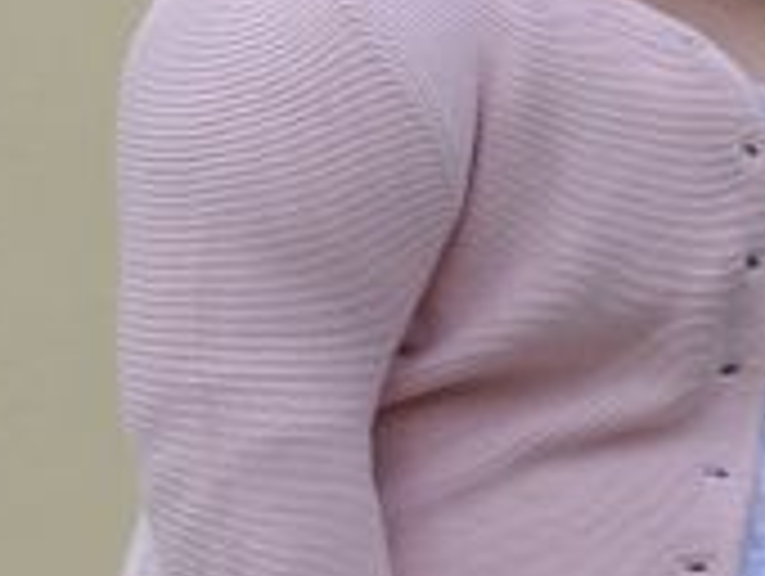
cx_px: 2871
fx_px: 4714
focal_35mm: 213
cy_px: 358
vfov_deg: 7.0
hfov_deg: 7.3
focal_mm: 18
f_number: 7.1
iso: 200
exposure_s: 1/200
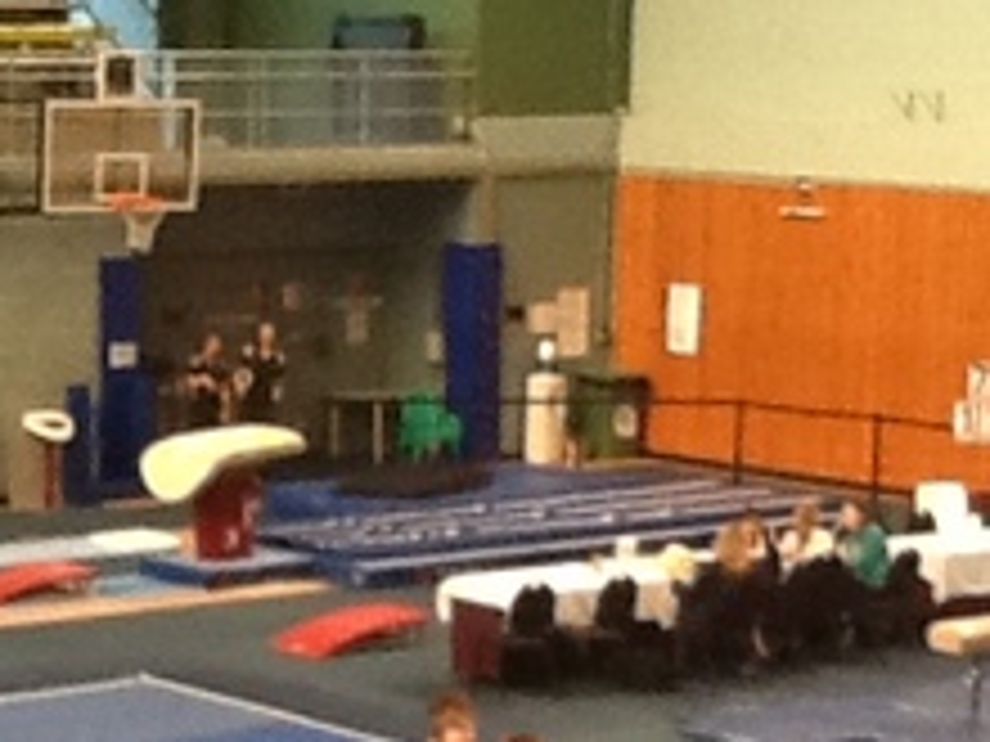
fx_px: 3661
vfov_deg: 11.2
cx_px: 279
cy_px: 1075
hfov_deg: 15.3
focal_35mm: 128
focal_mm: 2.03
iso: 125
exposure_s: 1/30
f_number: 2.4
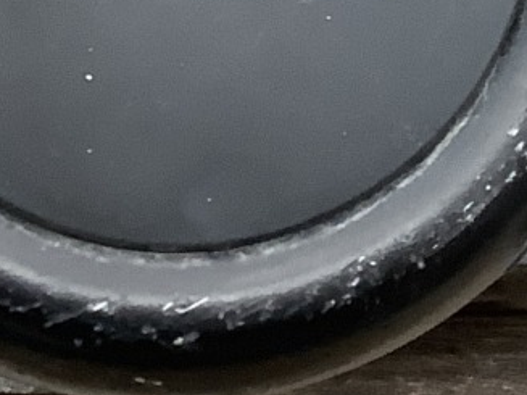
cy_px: -241
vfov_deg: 9.2
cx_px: 422
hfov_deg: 12.6
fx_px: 2374
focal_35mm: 156
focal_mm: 3.3
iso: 160
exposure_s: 1/60
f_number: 2.4
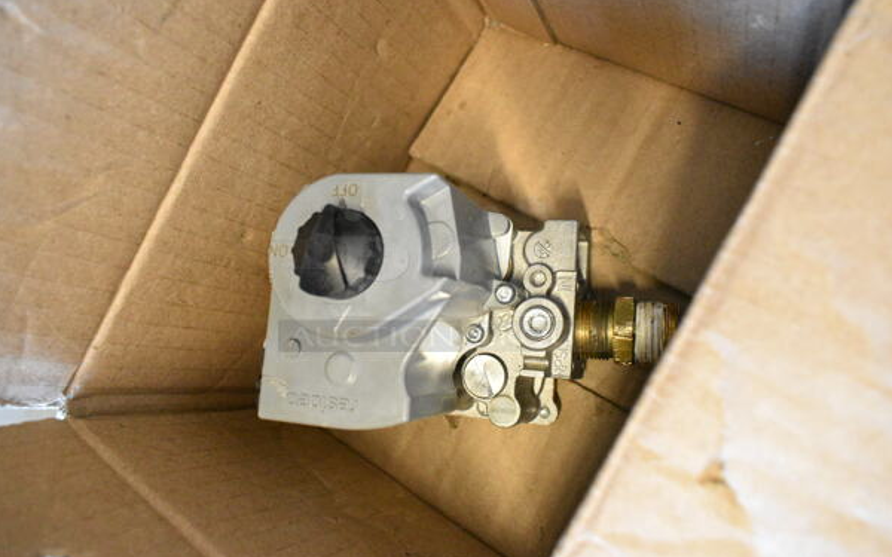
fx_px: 681
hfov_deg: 66.5
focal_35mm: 28
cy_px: 273
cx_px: 445
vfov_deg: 44.5
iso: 6400
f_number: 5
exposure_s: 1/100
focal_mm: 18
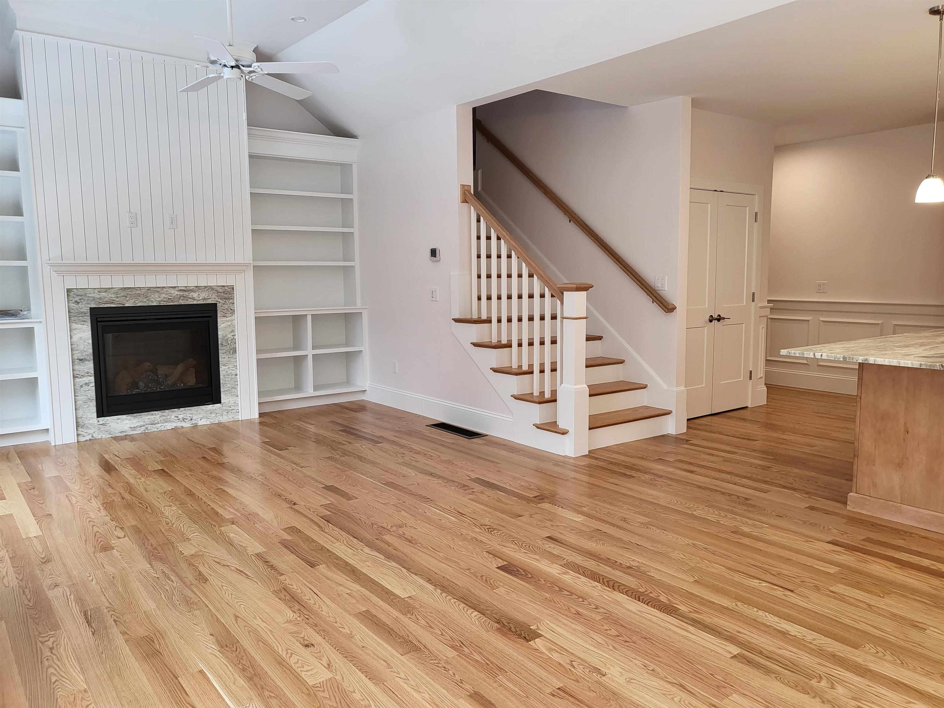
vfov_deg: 53.1
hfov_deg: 67.3
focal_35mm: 26
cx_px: 472
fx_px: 709
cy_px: 354
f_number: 1.8
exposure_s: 1/120
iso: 160
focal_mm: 4.25
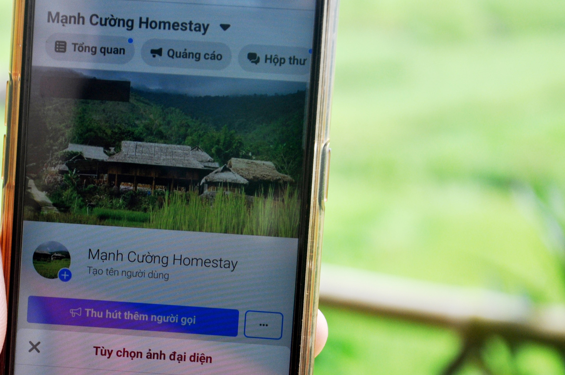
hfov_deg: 17.7
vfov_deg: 11.9
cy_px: 204
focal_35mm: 115
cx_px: 149
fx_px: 1802
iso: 320
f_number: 5
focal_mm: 52
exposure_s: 1/100
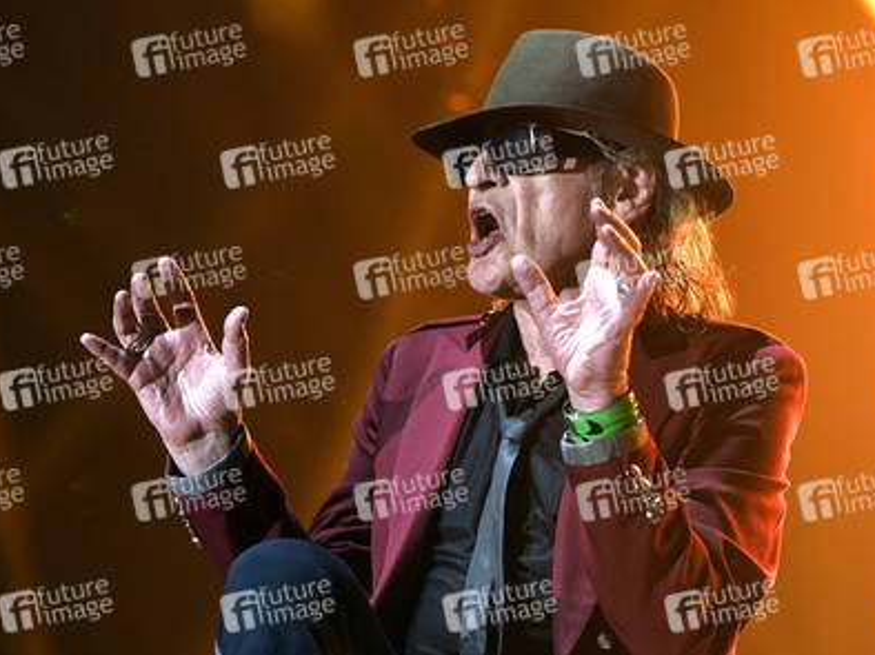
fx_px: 1945
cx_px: 441
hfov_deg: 25.4
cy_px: 329
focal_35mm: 77
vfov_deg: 19.1
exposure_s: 1/500
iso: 1250
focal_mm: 70
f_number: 3.5
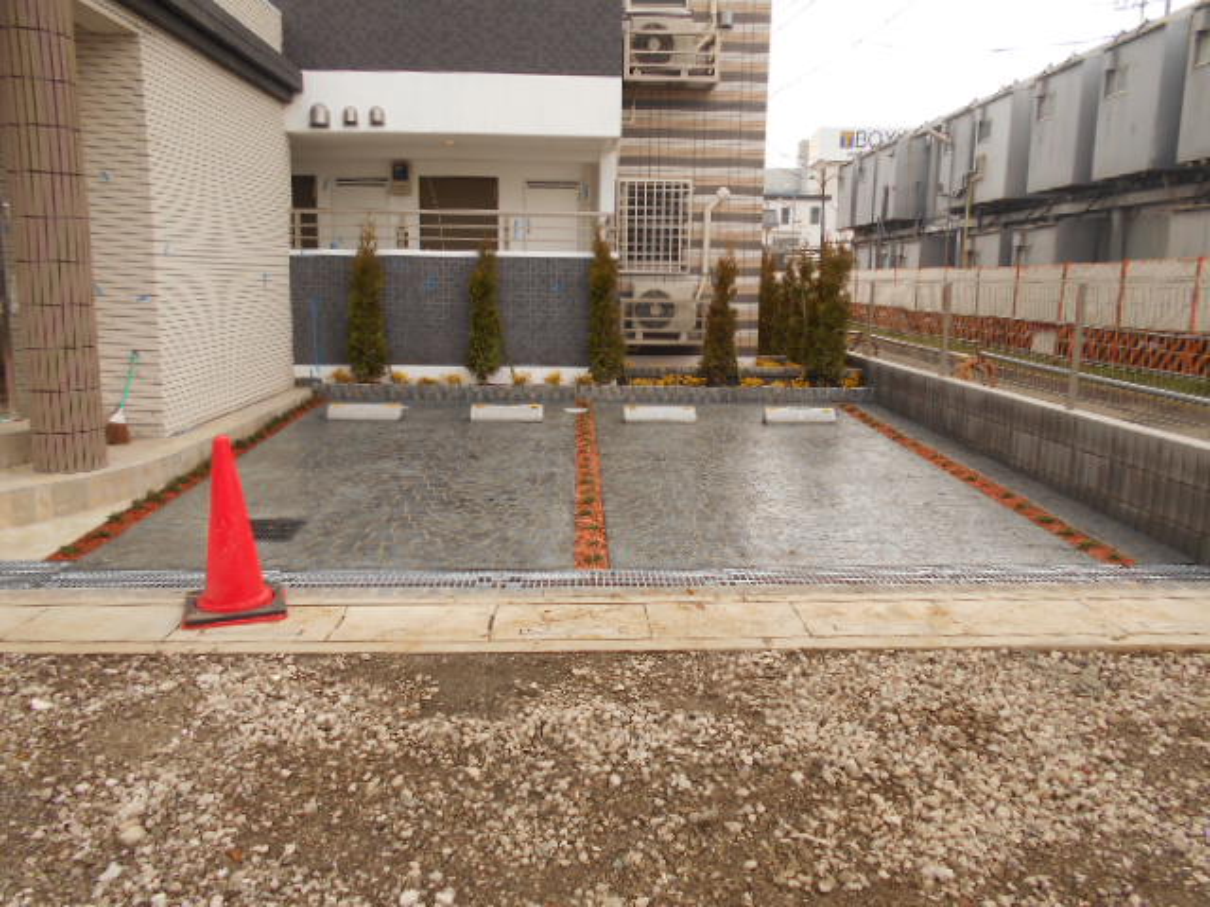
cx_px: 605
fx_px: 909
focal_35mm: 26
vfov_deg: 53.1
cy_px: 454
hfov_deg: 67.3
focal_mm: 4.6
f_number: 3.2
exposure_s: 1/400
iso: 80
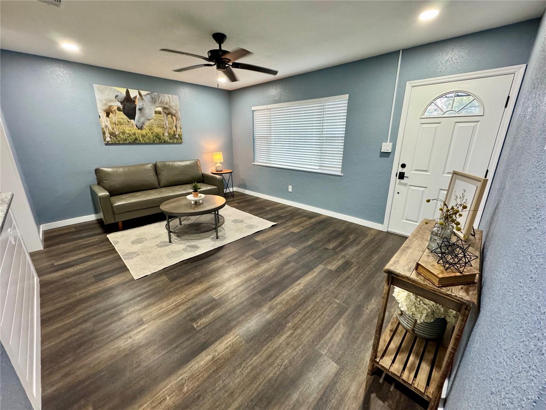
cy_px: 205
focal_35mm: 14
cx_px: 273
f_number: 2.2
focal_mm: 2.22
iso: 320
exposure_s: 1/60
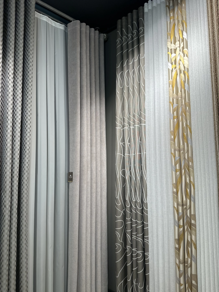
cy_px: 146
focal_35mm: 24
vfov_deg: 71.6
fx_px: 202
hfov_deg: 56.8
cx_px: 110
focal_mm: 6.86
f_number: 1.78
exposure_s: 1/172
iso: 64
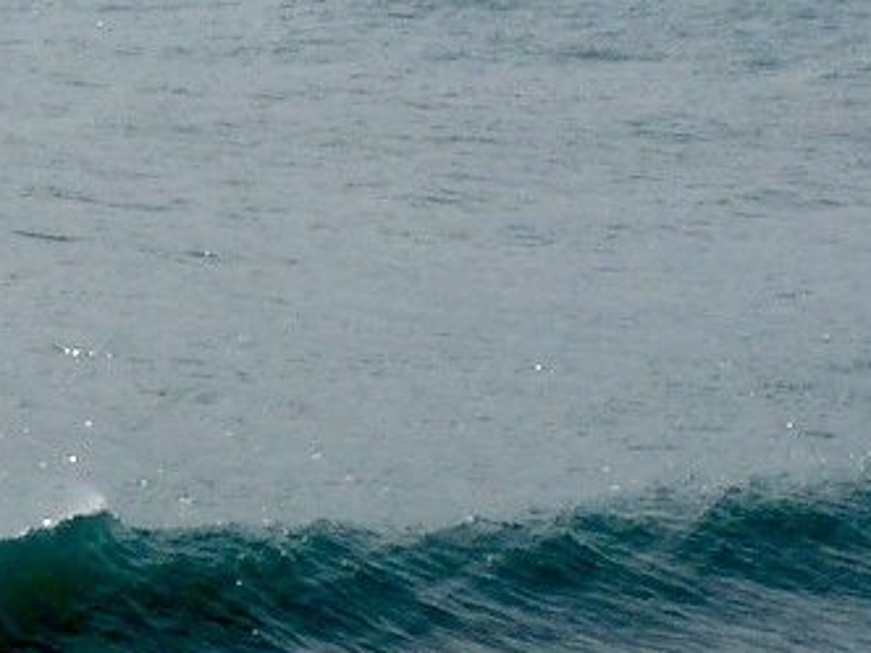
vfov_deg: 5.3
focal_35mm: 282
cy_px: 176
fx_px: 7096
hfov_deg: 7.0
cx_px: 94
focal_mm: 11.5
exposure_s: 1/640
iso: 100
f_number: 8
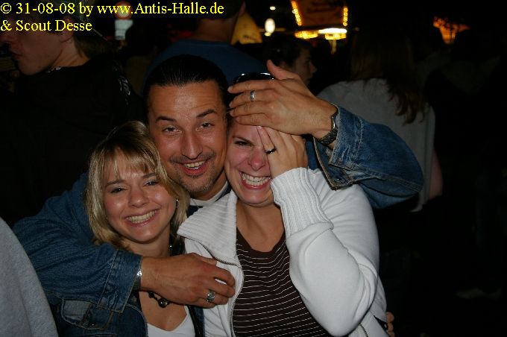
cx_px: 254
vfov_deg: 36.8
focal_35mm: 36
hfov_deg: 53.2
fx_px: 507
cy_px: 168
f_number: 4
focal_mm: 24
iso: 200
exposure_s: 1/45
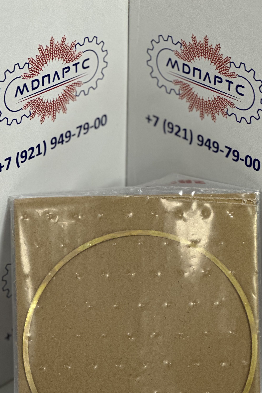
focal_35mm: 108
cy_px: 241
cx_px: 153
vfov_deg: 18.9
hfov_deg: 12.7
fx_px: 1179
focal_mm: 9
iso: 160
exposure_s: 1/50
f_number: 2.8
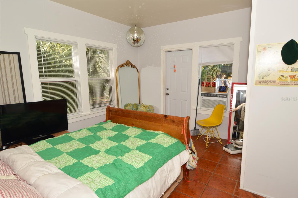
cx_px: 149
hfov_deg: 90.1
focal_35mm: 18
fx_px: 149
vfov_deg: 67.3
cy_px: 99
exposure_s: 1/100
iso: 200
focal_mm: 12
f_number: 8
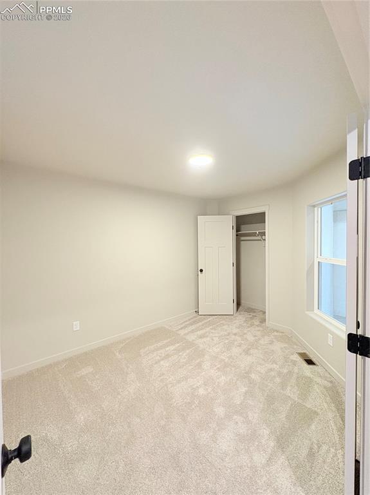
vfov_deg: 102.1
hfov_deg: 85.6
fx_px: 200
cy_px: 248
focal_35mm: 14
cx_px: 185
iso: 320
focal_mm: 2.22
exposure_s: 1/60
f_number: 2.2
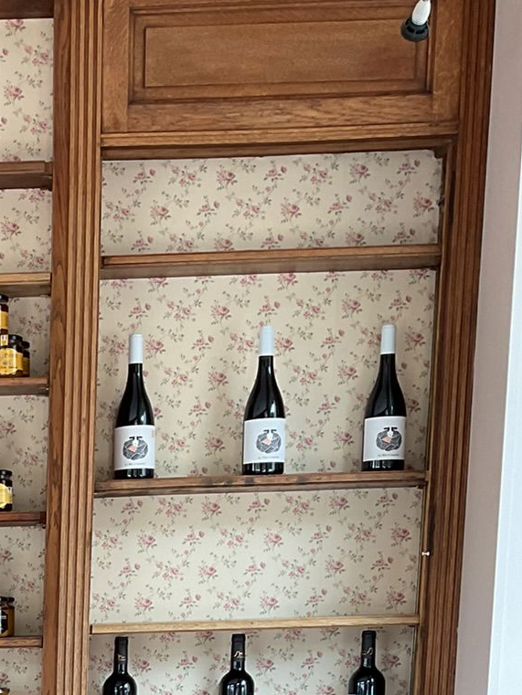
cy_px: 933
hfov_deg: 17.6
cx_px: -179
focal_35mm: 78
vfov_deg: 22.1
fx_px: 1568
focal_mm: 3
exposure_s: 1/60
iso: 40
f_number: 1.8
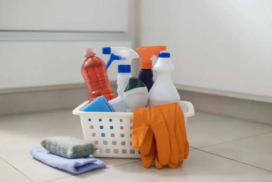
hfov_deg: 39.6
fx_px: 378
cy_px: 91
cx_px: 136
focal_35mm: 50
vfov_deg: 27.0
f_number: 2.8
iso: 125
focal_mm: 50
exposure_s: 1/125
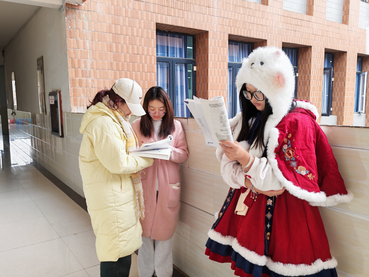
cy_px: 138
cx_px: 184
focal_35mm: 29
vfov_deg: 48.2
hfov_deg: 61.7
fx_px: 309
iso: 200
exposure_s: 1/100
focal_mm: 6.12
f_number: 1.9
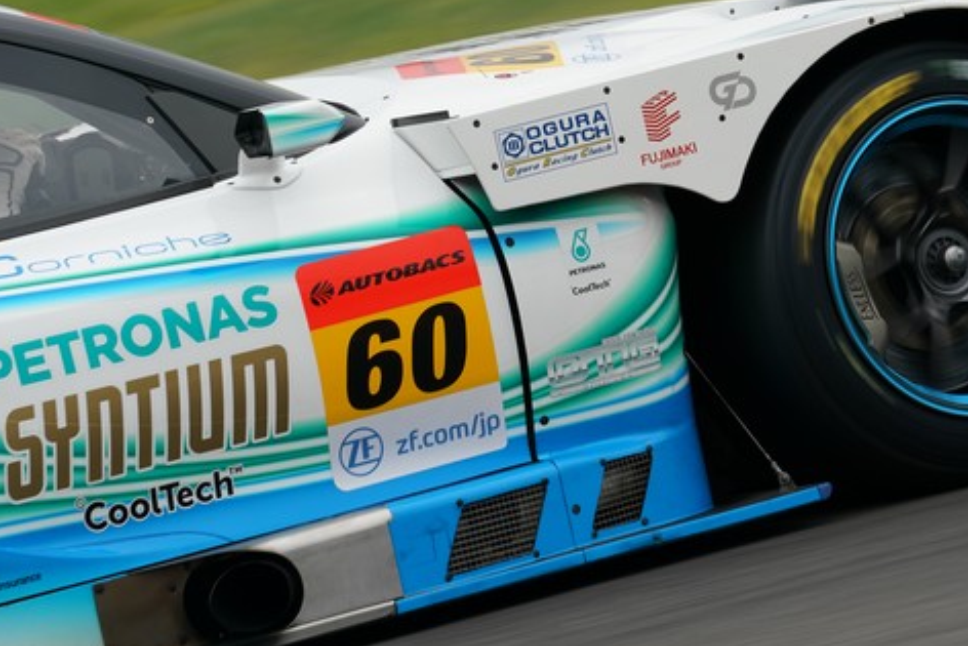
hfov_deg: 2.6
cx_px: 597
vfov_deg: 1.8
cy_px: 201
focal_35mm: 781
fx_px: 21005
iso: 500
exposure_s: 1/250
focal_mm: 512
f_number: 14
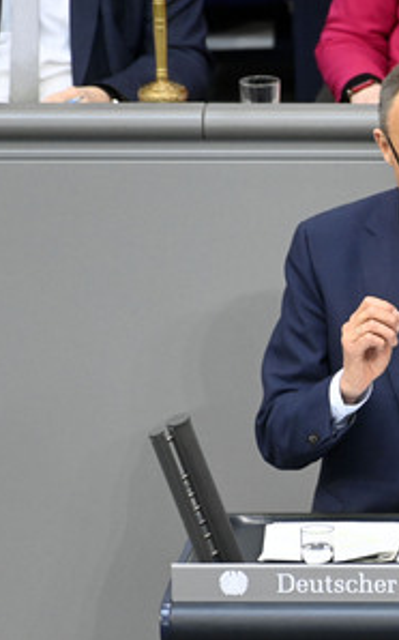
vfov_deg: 2.7
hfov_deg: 1.7
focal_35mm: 771
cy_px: 320
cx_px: 439
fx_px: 13427
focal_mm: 500
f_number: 5.6
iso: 10000
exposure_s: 1/320
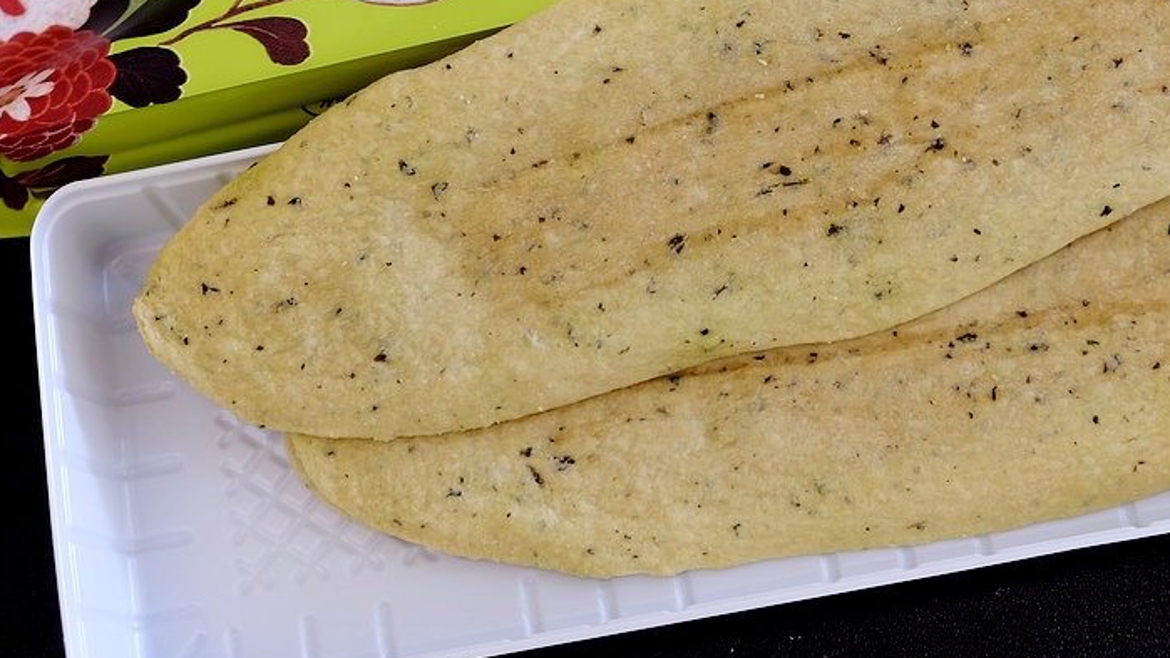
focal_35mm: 86
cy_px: 96
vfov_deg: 14.0
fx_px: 2668
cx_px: 808
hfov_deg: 24.6
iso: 320
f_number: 4
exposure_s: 1/30
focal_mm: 37.4
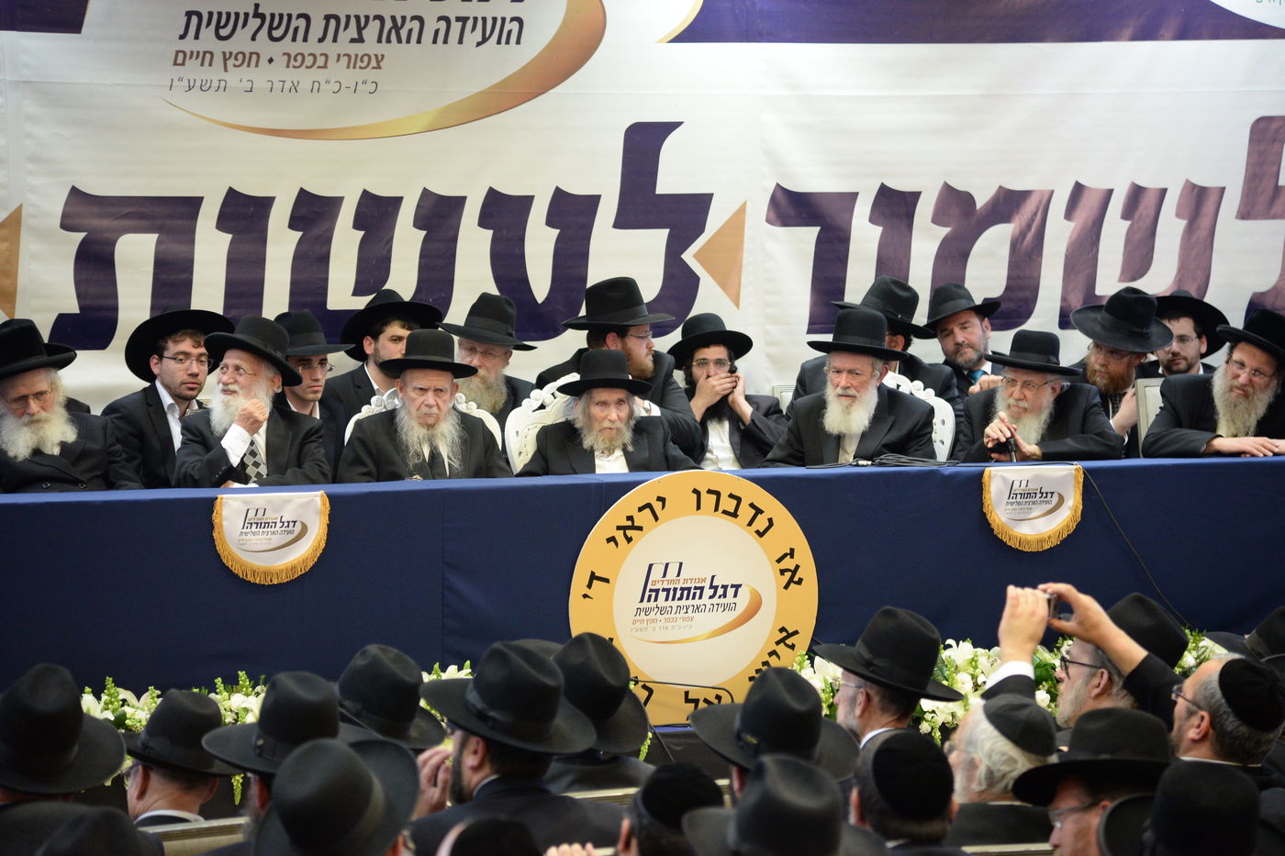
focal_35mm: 110
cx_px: 642
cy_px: 428
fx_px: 3926
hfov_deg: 18.6
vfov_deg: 12.4
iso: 2500
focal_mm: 110
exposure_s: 1/60
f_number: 4
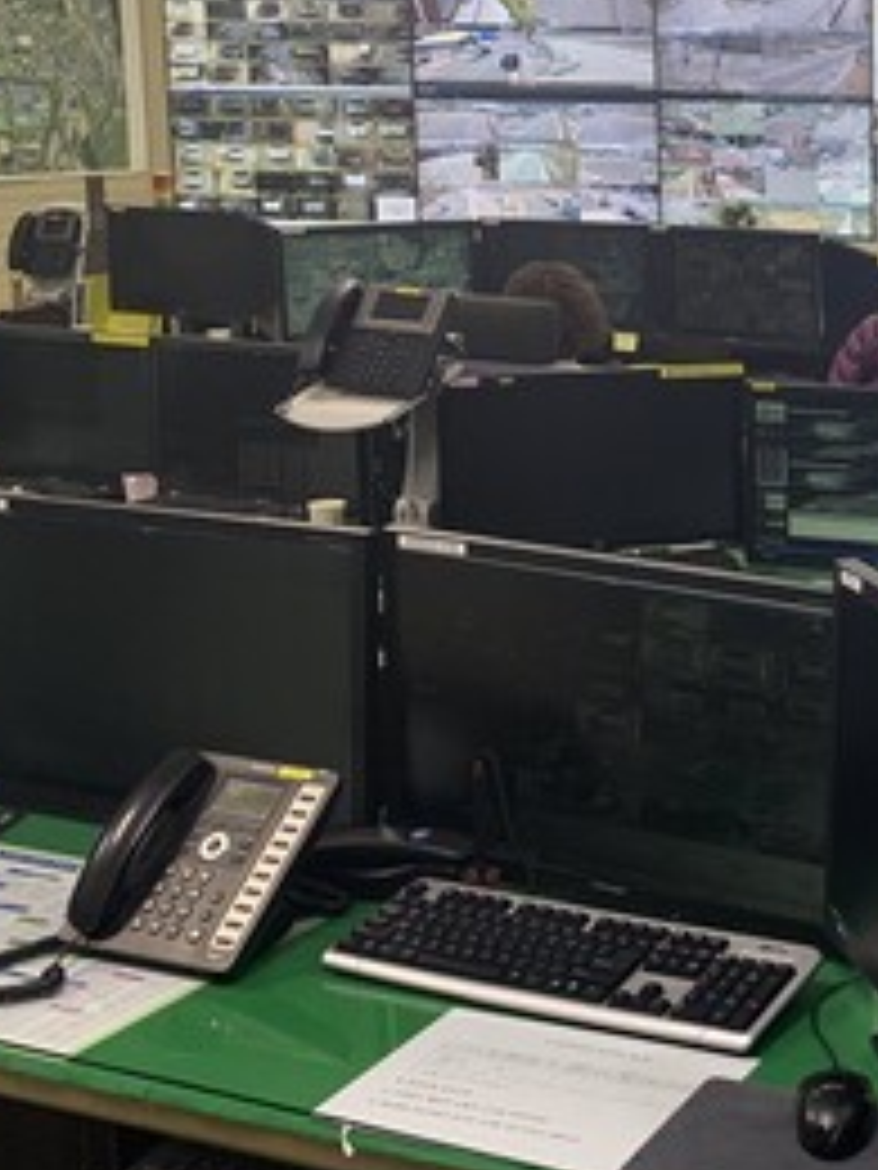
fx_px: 2029
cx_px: 1067
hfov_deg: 22.4
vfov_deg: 32.0
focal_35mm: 60
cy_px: 405
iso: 80
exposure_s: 1/60
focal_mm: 4.25
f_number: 1.8
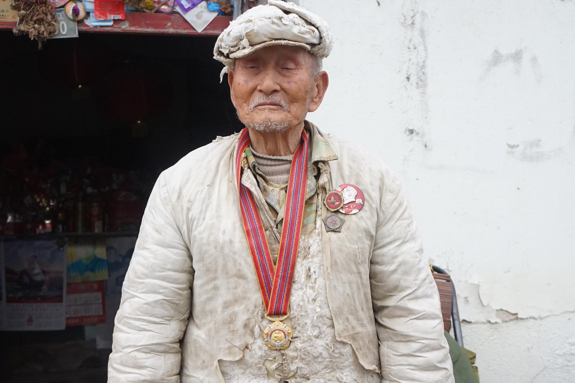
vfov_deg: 27.5
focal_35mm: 49
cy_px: 192
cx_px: 288
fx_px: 783
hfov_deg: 40.3
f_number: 6.3
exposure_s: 1/160
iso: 1600
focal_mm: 33
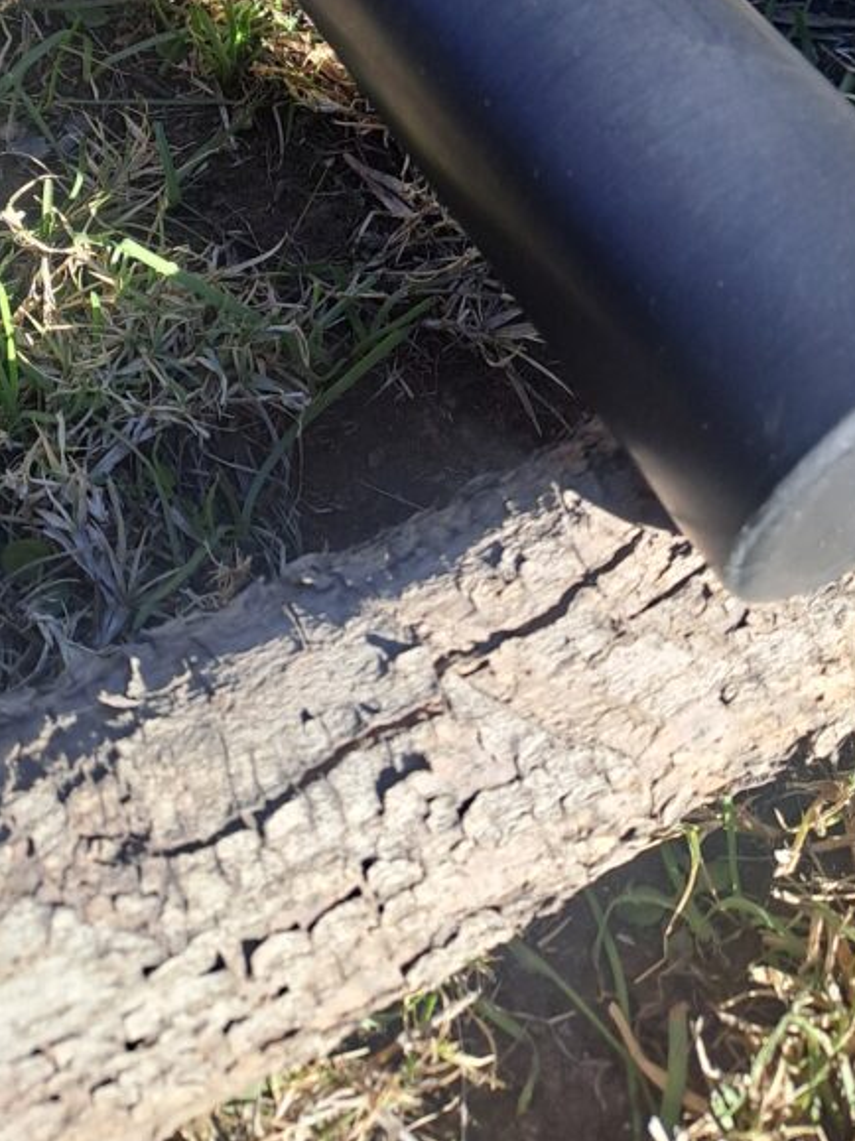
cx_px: 470
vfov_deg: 38.4
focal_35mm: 46
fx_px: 1515
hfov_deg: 31.5
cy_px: 115
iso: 32
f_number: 1.8
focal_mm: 4.65
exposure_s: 1/570
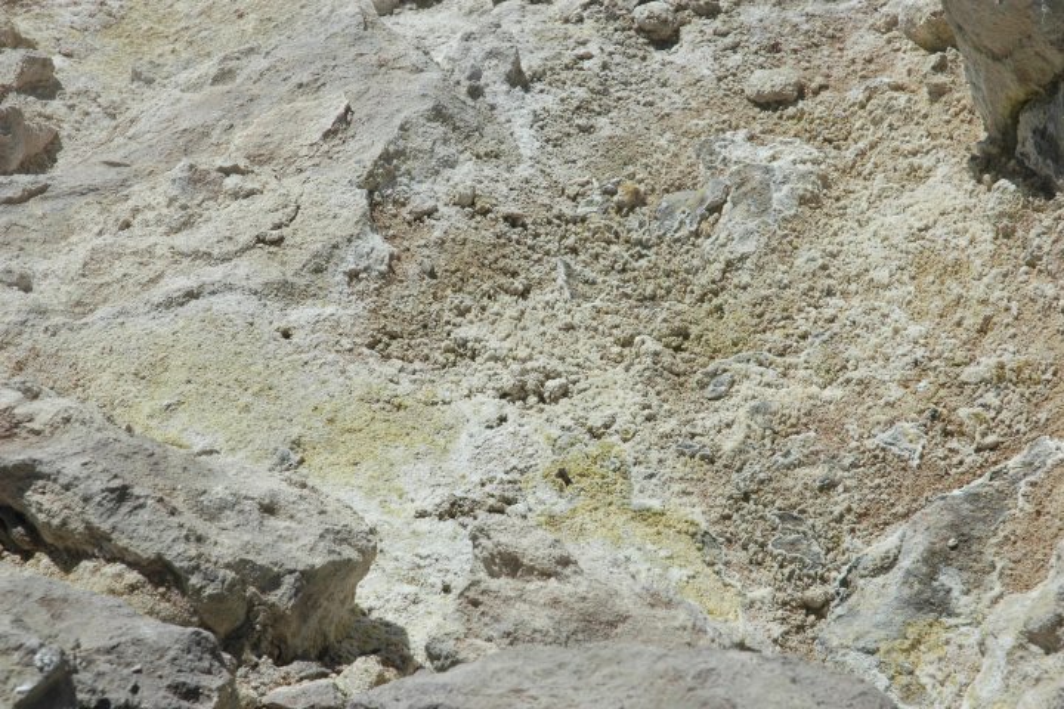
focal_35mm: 93
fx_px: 2748
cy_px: 354
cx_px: 532
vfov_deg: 14.7
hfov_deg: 21.9
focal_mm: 62
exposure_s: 1/500
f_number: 11
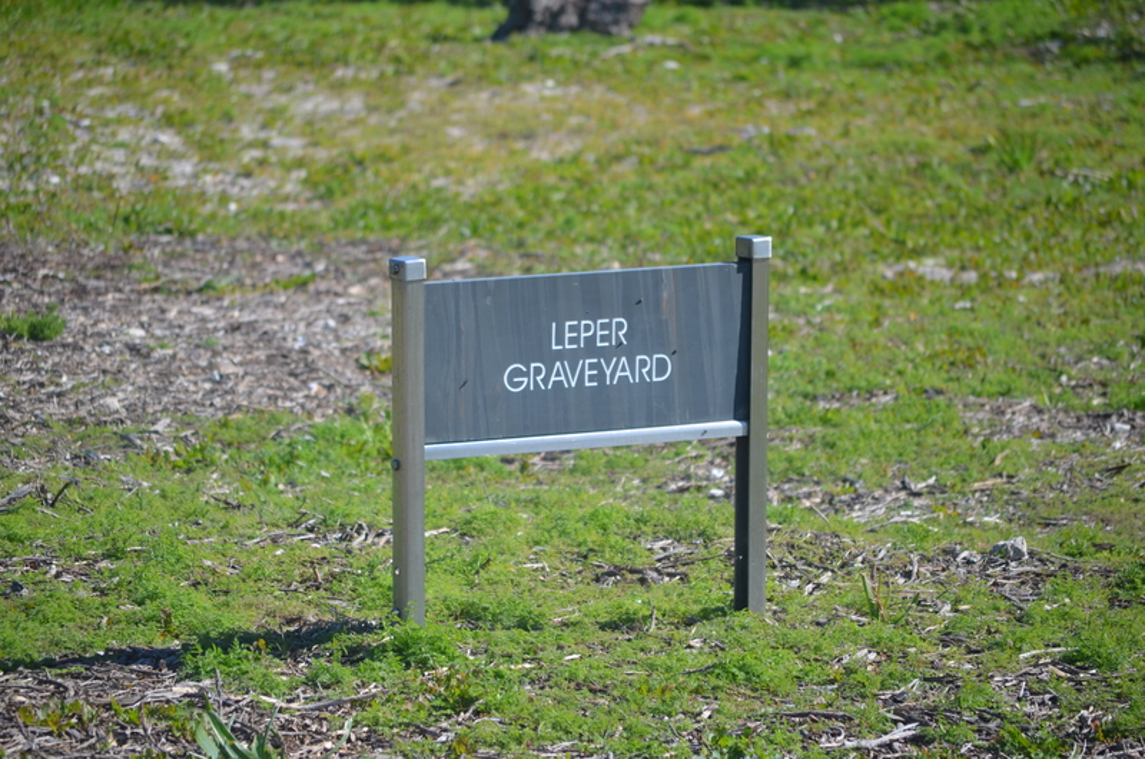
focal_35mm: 218
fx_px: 6904
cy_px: 380
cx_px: 572
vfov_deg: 6.3
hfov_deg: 9.5
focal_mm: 145
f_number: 5
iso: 400
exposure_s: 1/1000
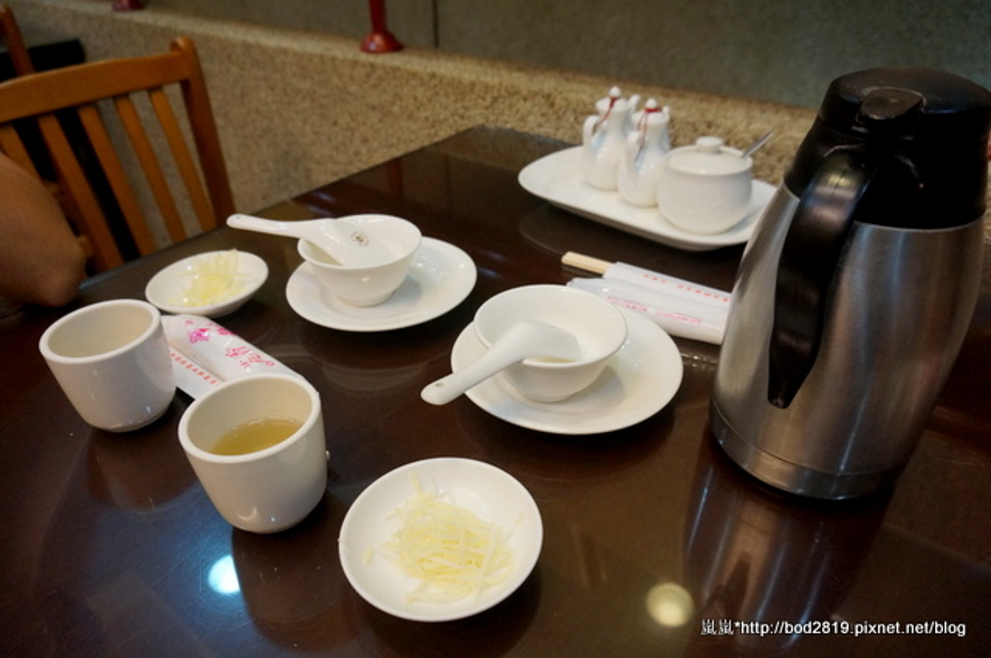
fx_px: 660
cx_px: 496
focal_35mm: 24
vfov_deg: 53.0
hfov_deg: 73.8
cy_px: 329
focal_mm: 16
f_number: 4
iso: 1250
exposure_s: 1/160
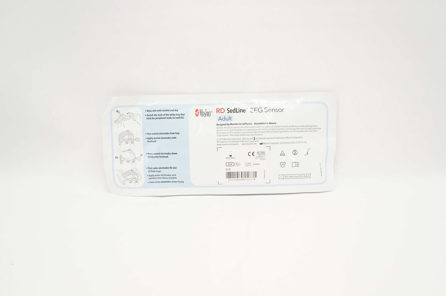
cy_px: 147
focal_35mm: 28
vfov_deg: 46.3
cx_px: 225
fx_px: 346
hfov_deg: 65.5
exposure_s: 1/80
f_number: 5.6
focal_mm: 18
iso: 800
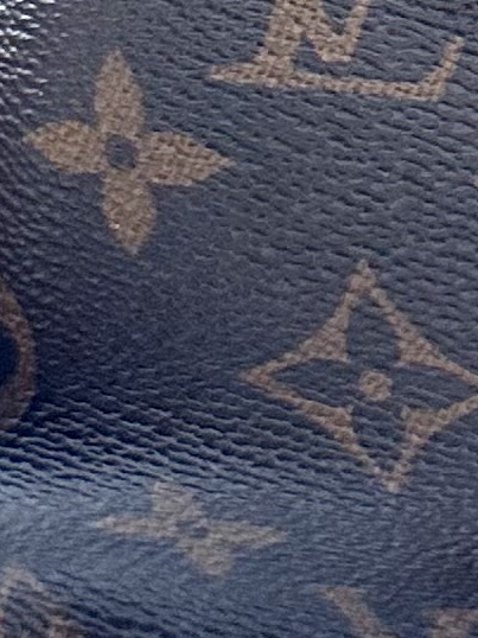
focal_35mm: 180
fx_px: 3317
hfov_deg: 7.6
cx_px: 1226
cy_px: -58
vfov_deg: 10.9
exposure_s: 1/60
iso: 250
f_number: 1.78
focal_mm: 6.86
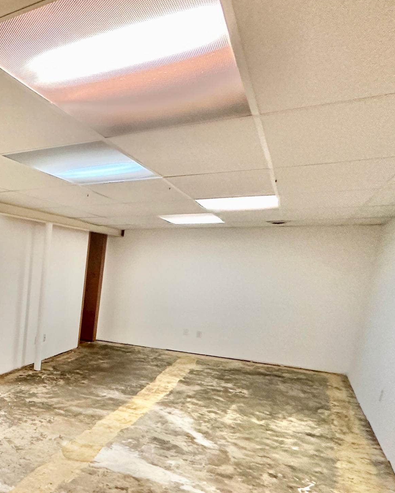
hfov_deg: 38.1
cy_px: 344
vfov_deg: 58.5
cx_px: -72
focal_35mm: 29
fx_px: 424
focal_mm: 2.22
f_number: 2.2
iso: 320
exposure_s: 1/60
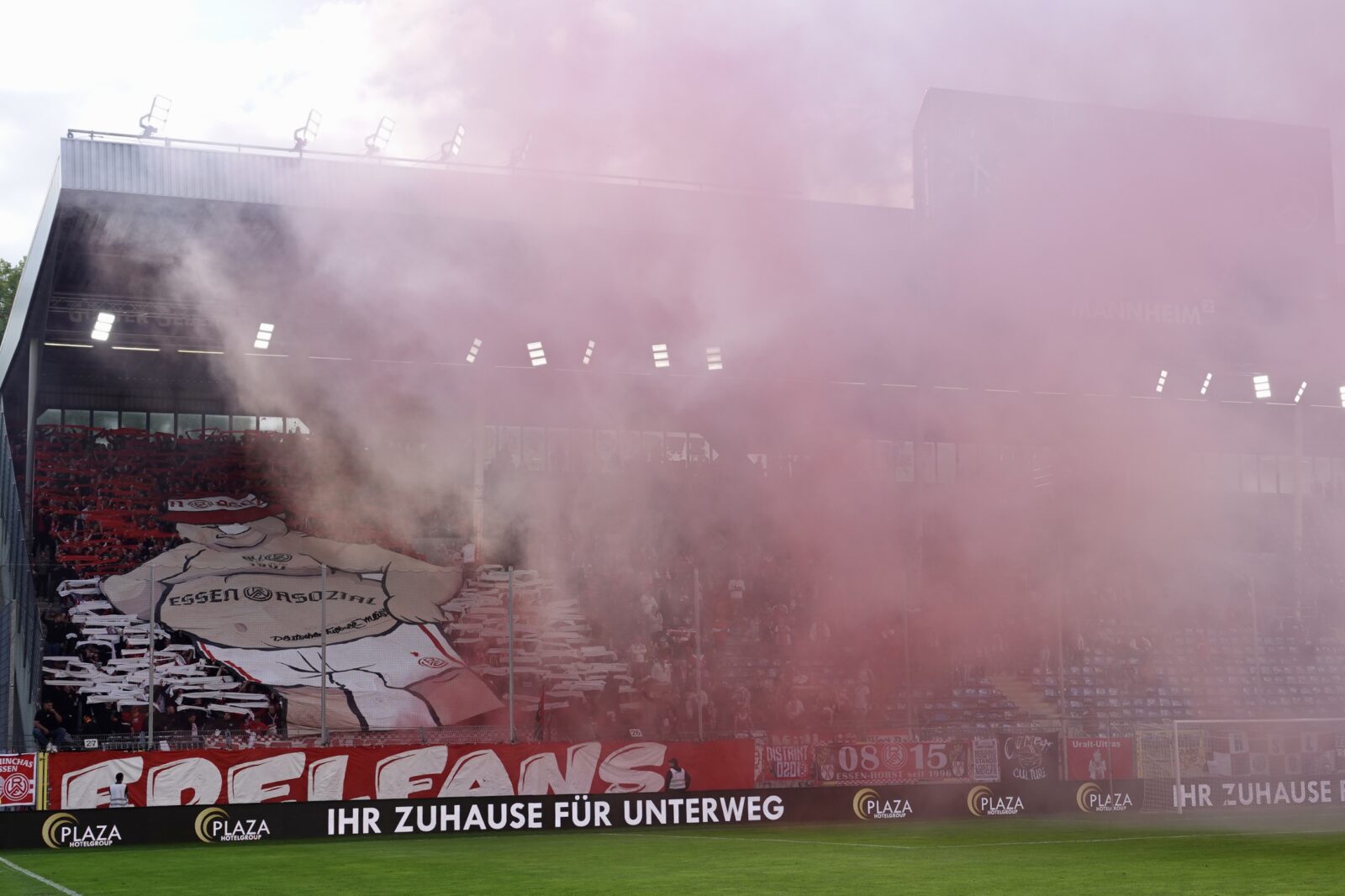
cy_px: 448
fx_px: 1942
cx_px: 672
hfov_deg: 38.2
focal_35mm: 52
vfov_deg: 26.0
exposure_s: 1/320
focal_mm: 18.92
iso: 100
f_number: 4
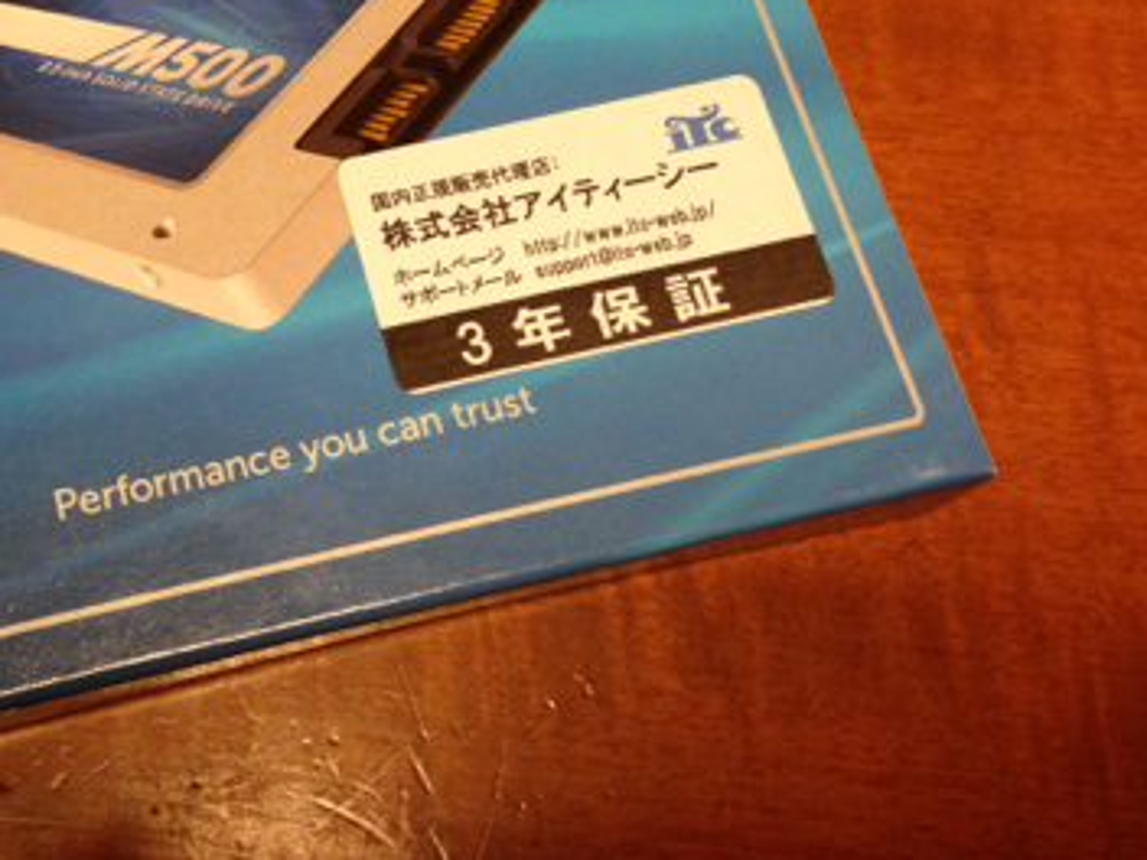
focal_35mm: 60
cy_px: 91
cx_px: 156
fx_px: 1988
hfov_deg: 31.0
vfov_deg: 23.8
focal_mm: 4.12
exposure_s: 1/20
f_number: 2.4
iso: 100
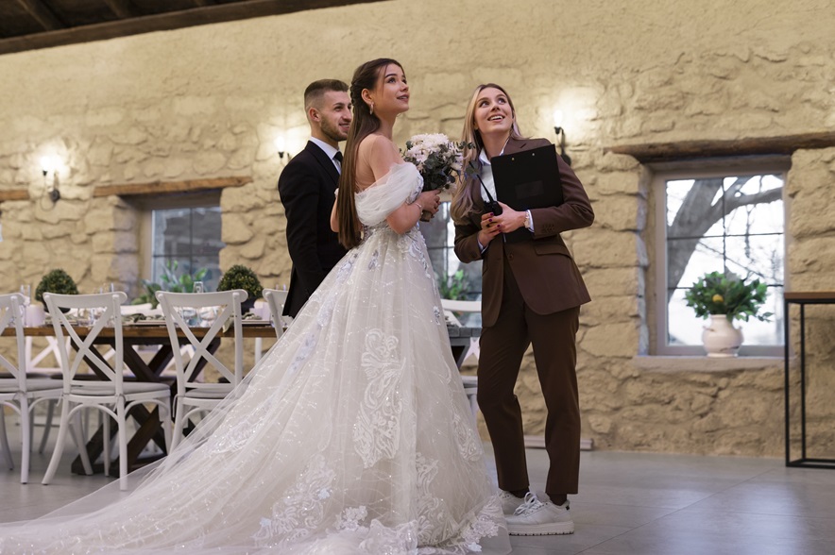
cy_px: 278
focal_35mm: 50
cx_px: 418
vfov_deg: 27.0
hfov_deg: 39.6
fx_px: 1159
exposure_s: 1/125
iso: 400
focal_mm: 50
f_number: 2.2
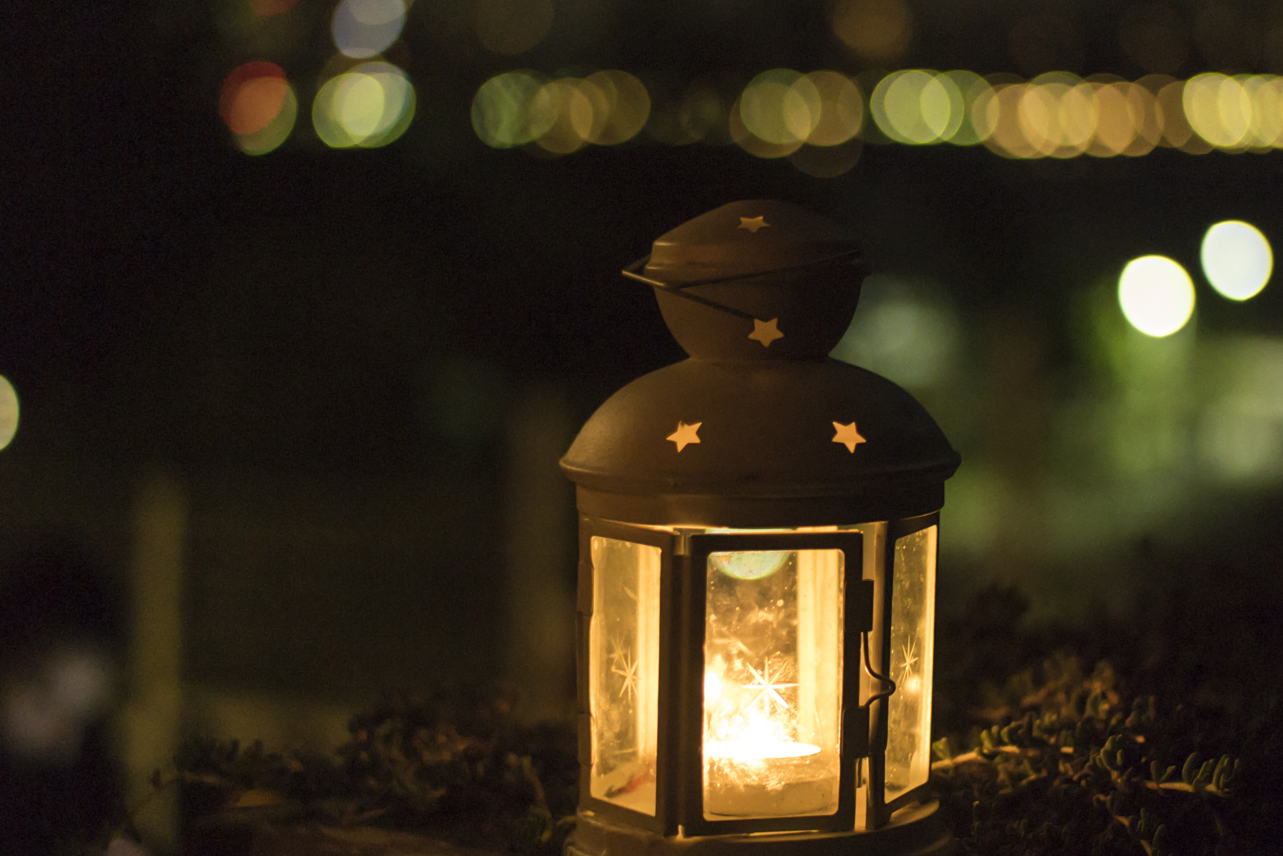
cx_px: 793
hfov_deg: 22.1
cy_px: 444
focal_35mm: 92
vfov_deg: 14.9
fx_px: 3279
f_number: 1.8
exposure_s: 1/50
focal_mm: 45
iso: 3200
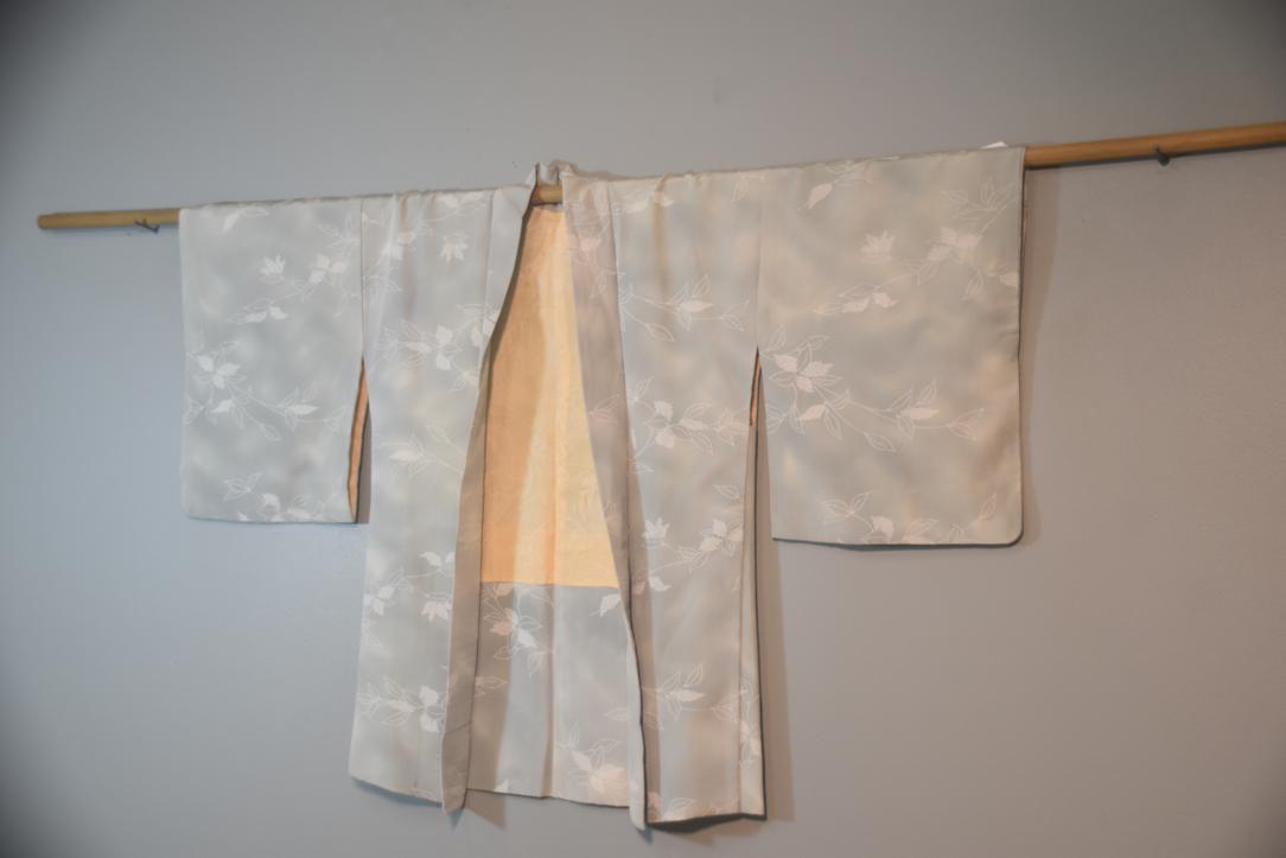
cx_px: 643
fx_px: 1715
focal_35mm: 48
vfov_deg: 28.1
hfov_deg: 41.1
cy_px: 429
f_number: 4.5
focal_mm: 32
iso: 400
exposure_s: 1/80
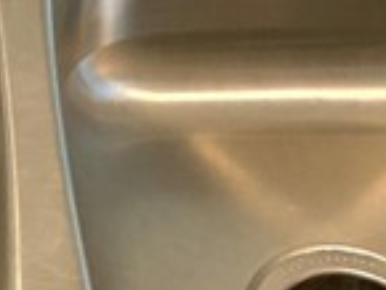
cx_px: -83
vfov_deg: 11.4
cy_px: -21
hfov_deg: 14.9
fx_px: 1428
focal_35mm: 128
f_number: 1.8
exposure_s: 1/60
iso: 160
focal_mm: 3
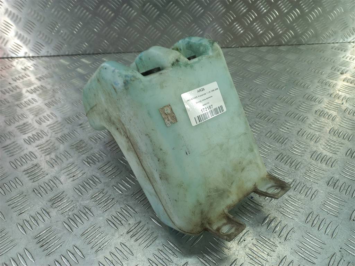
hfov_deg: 69.4
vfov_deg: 54.9
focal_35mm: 25
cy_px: 133
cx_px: 178
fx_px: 256
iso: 50
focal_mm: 4.6
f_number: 1.8
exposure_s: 1/50
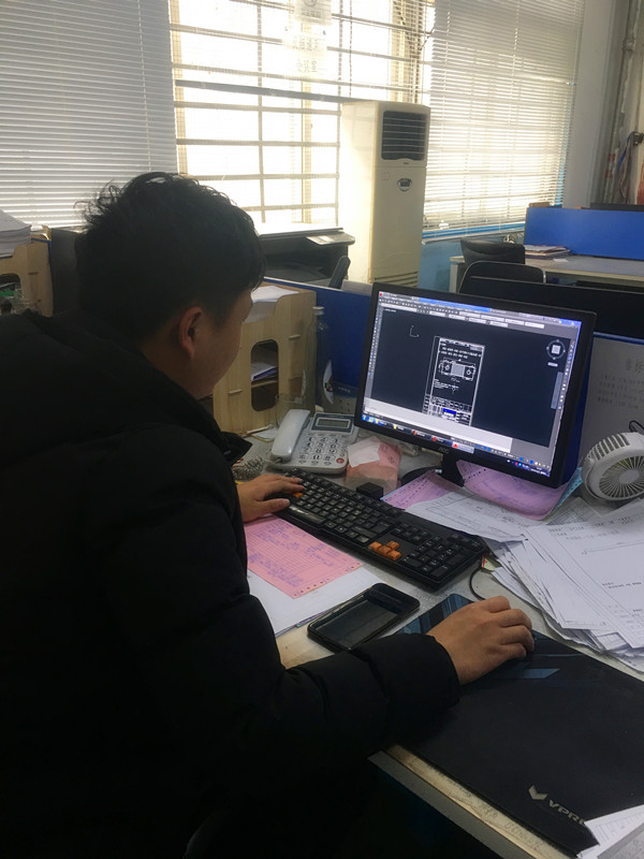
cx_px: 322
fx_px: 719
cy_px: 430
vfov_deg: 61.7
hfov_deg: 48.2
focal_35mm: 29
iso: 32
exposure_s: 1/17
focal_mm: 4.15
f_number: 2.2
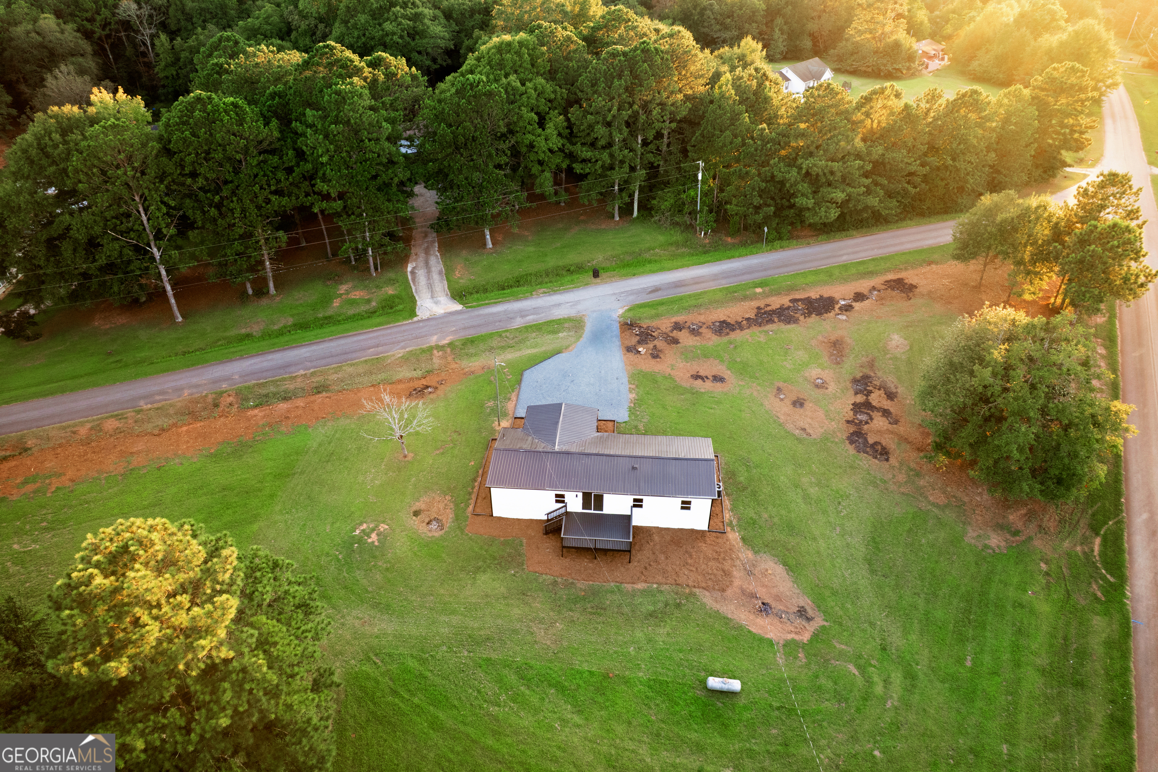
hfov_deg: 78.6
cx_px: 579
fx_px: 708
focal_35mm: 22
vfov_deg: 57.2
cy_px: 386
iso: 100
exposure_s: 1/15
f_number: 2.8
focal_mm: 8.38
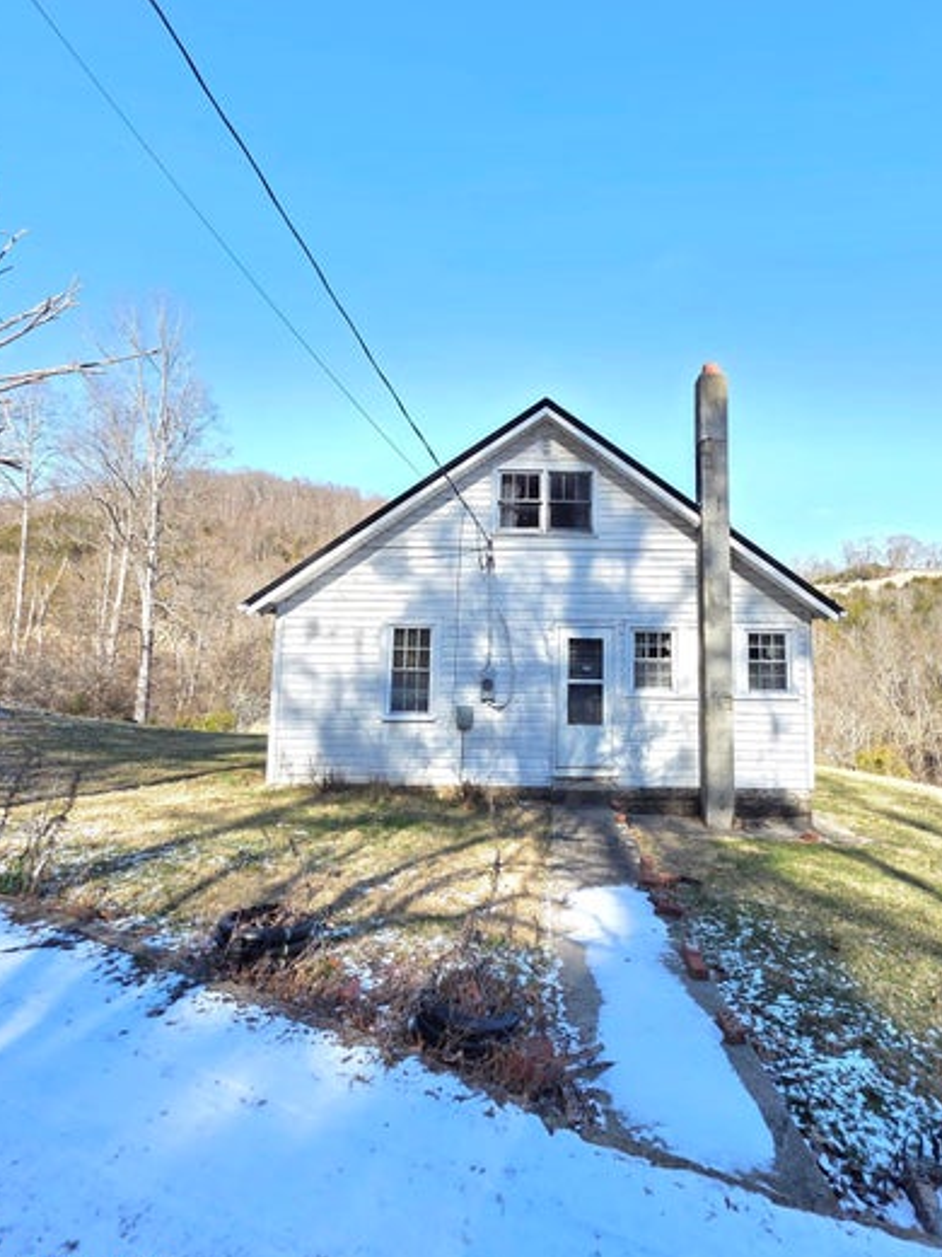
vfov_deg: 94.3
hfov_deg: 77.3
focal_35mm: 16
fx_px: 581
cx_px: 563
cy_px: 578
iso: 40
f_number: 1.9
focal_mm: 2.2
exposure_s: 1/476
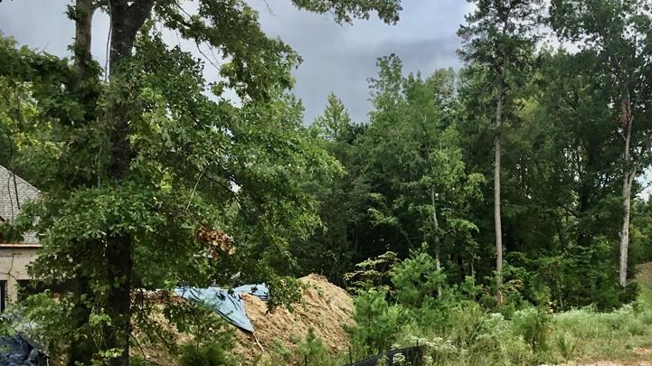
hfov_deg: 42.4
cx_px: 432
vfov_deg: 24.6
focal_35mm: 48
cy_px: 273
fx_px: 830
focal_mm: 3.3
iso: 25
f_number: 2.4
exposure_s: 1/734
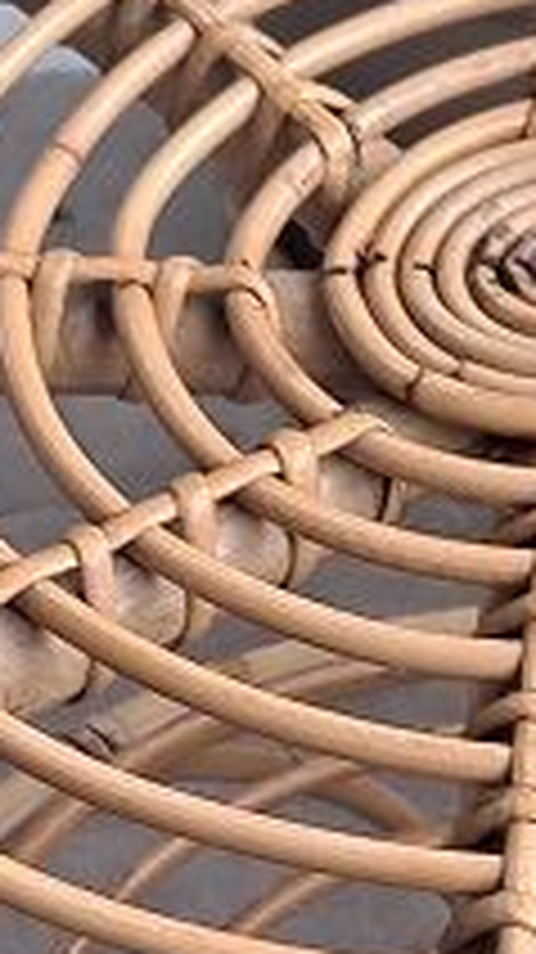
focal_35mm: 137
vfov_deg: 15.6
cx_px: 333
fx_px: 3467
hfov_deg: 8.8
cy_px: 783
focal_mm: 4.6
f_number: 2
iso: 64
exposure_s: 1/50
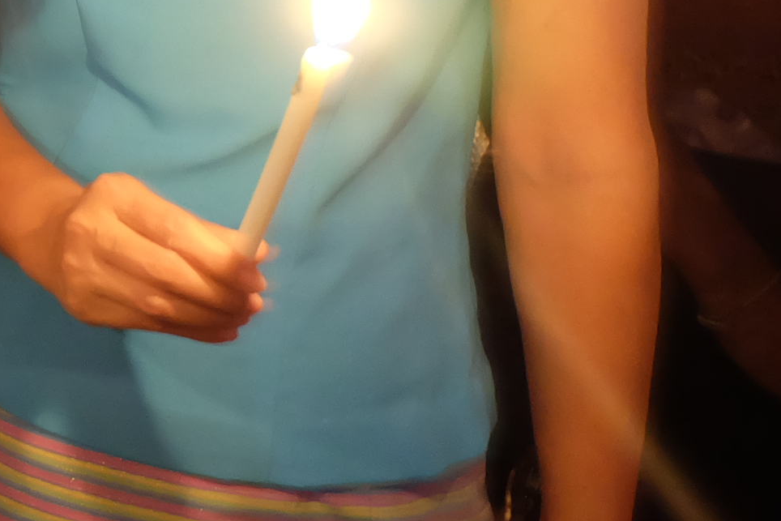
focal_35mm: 86
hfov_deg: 19.1
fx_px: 1866
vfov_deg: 15.1
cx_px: -548
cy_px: -172
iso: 3200
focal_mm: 16
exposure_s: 1/6
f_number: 4
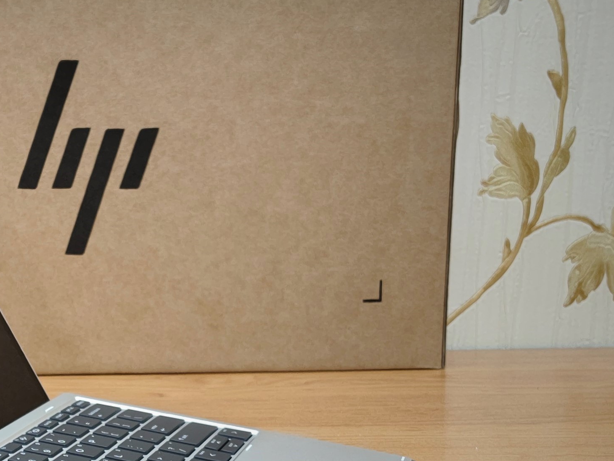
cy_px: 262
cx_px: 26
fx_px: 1011
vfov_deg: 25.7
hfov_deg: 31.6
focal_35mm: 57
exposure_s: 1/50
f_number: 1.8
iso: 744
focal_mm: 5.56
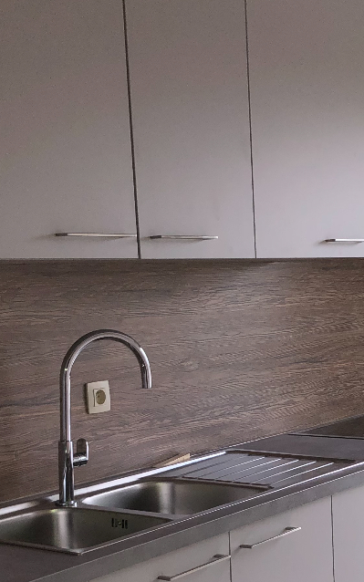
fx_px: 1063
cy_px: 473
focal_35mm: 67
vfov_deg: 29.8
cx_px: 307
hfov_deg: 19.2
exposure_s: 1/100
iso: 25
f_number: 1.8
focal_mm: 3.99
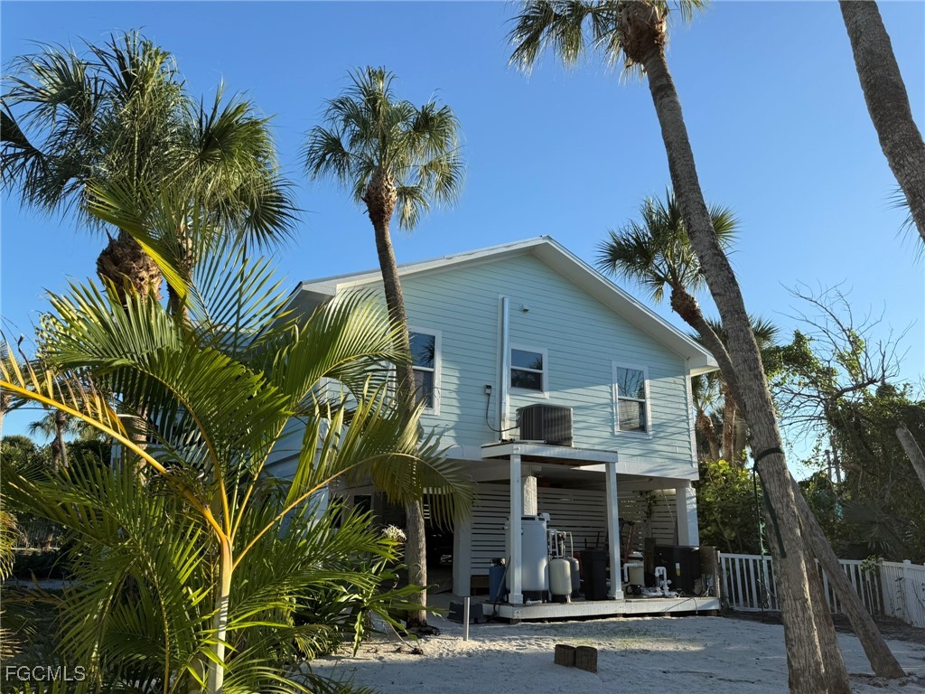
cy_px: 347
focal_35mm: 24
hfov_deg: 71.6
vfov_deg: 56.8
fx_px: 641
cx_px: 462
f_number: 1.78
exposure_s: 1/2232
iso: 80
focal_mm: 6.76
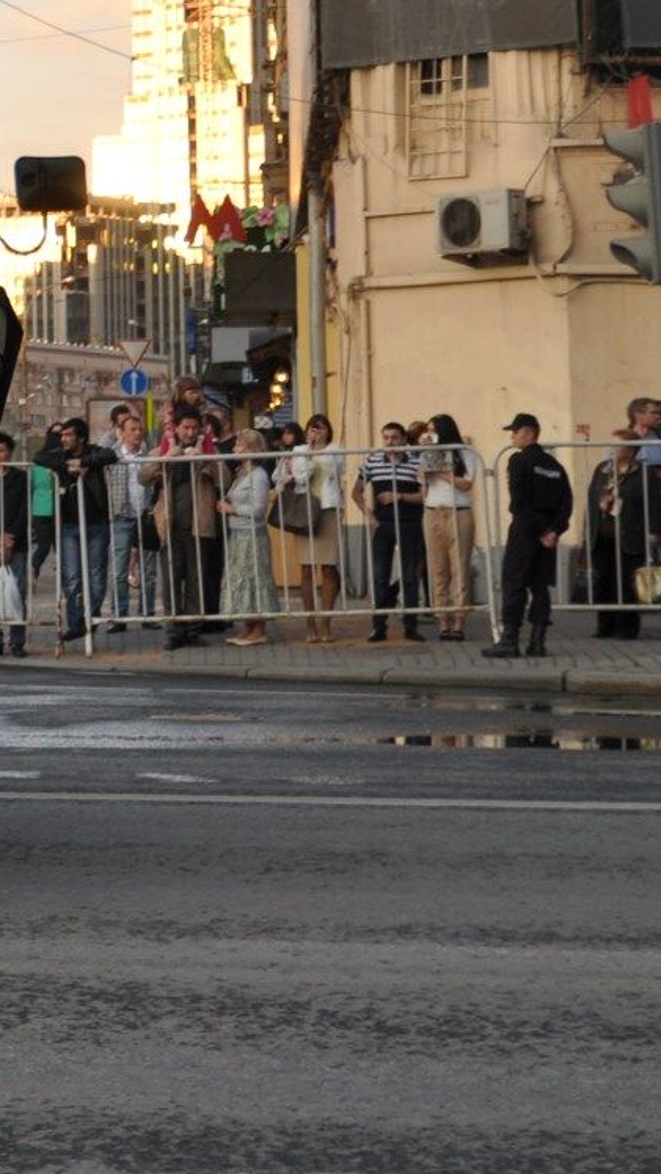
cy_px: 196
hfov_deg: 10.2
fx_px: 3346
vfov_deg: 19.7
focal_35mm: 107
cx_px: -761
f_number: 2.8
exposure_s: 1/320
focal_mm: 25
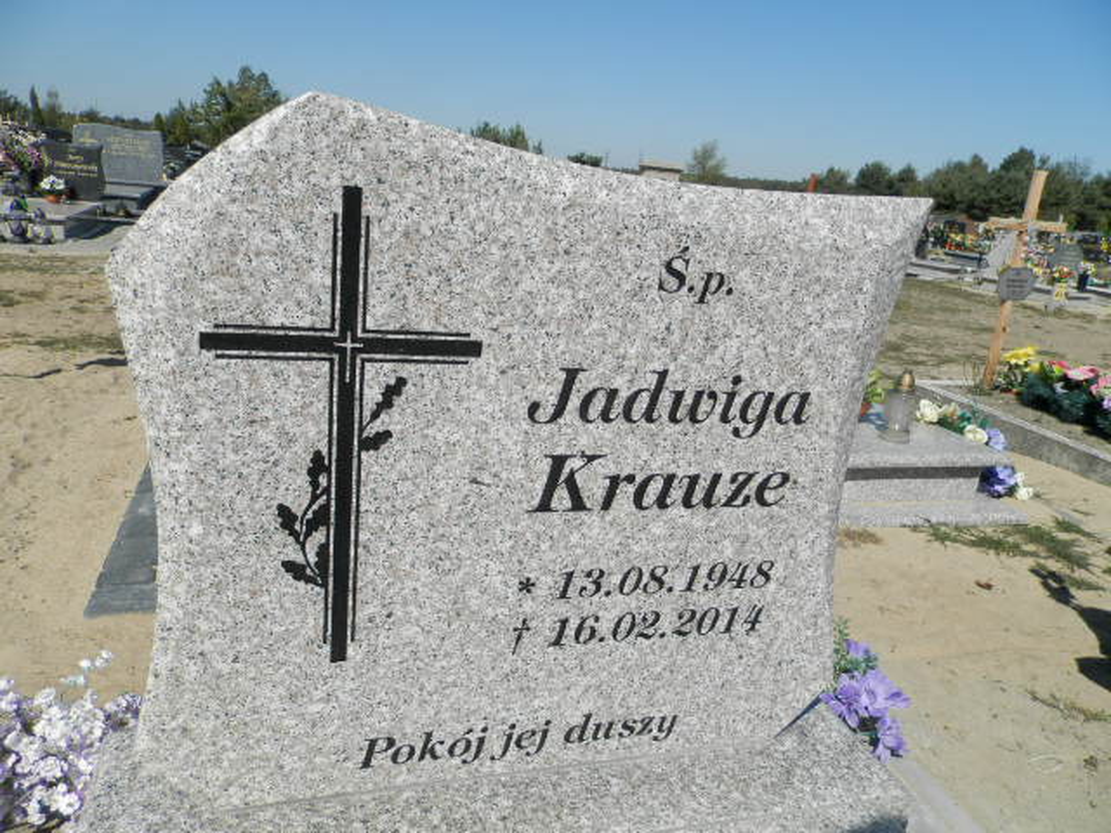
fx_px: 802
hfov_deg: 69.4
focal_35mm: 25
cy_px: 416
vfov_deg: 54.9
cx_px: 556
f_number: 8.7
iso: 80
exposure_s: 1/250
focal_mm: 4.5
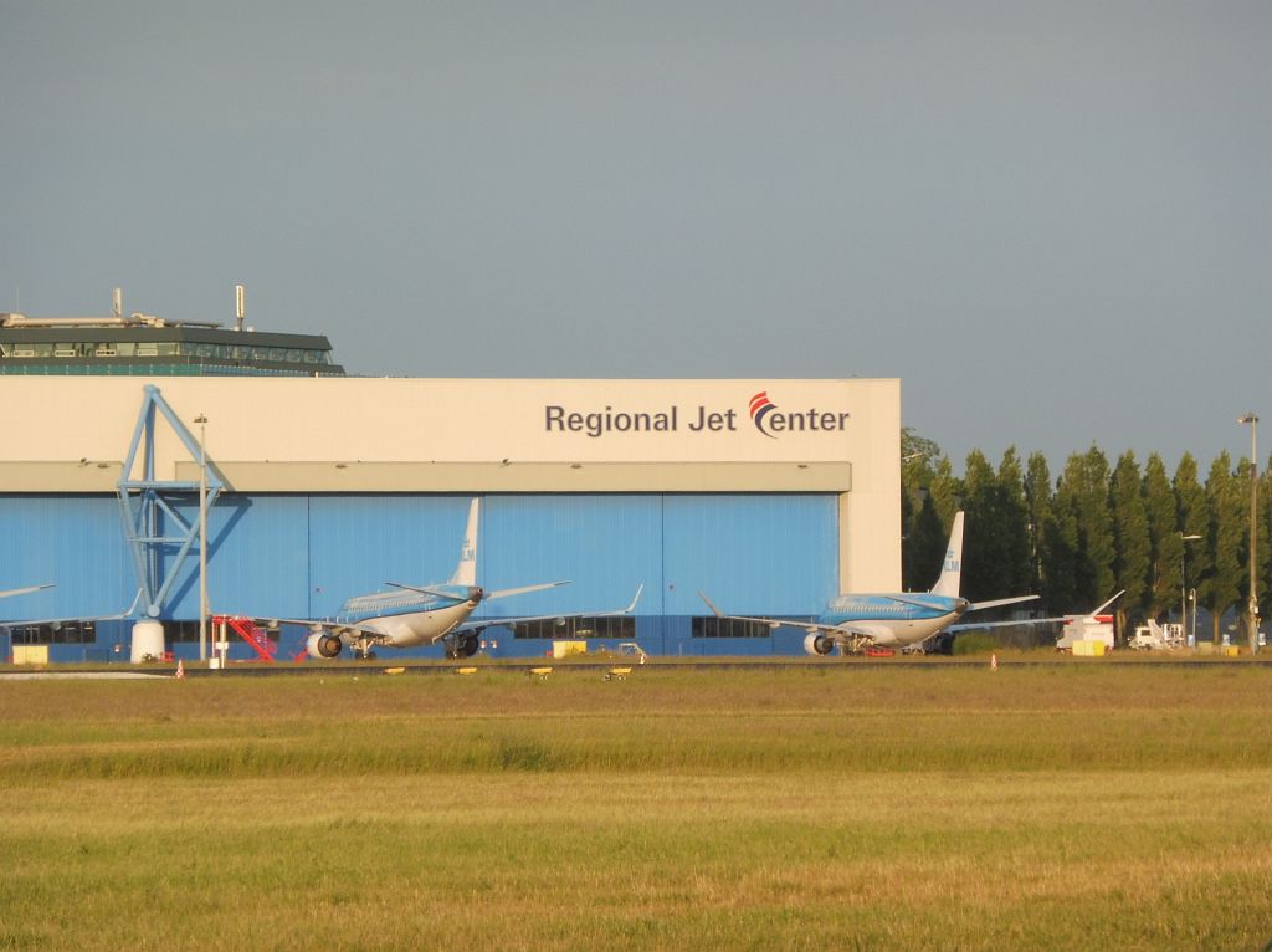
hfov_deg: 5.9
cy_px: 476
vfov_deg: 4.4
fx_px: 12335
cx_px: 636
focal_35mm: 336
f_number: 6.3
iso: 100
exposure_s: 1/200
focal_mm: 60
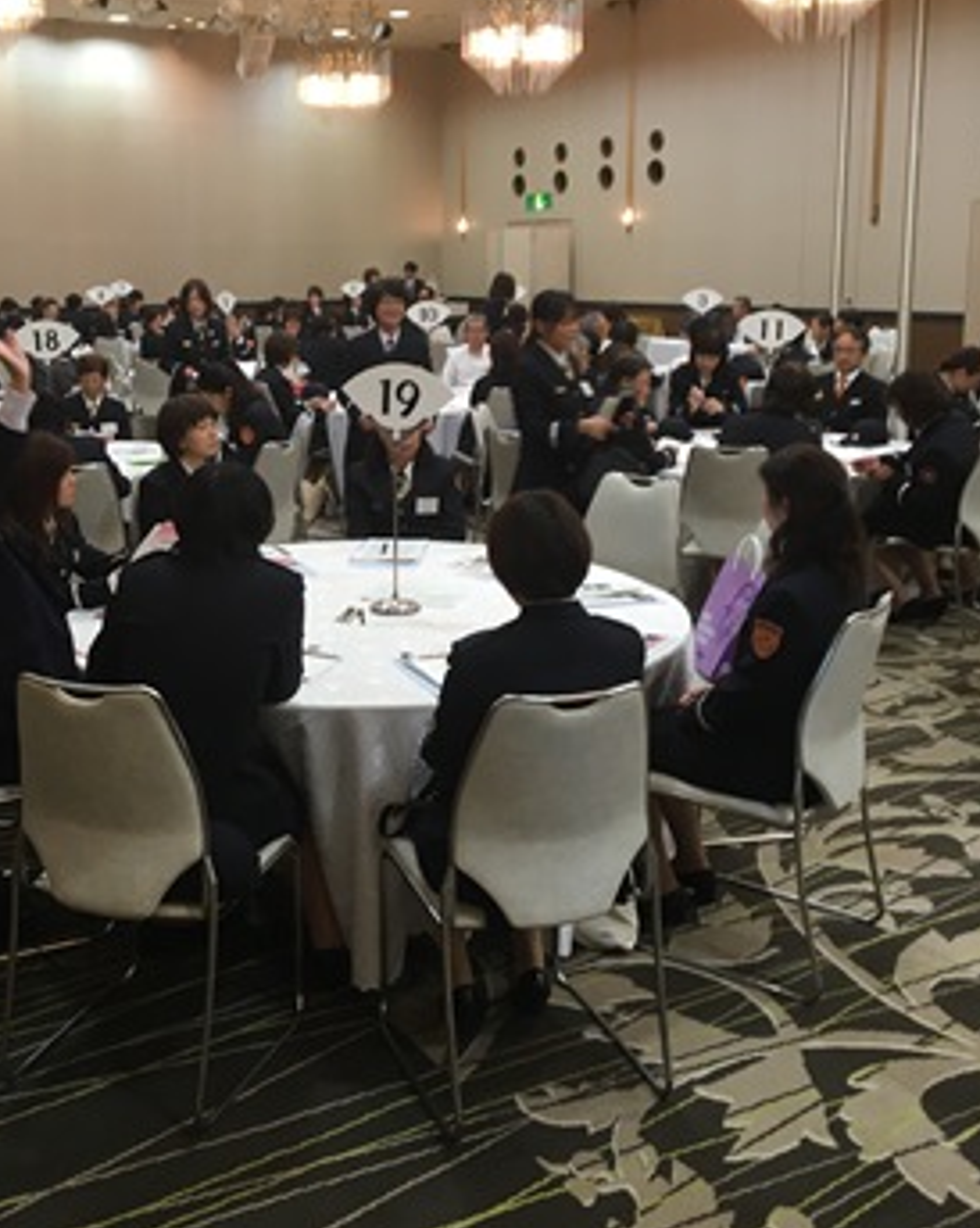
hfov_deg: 39.9
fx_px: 1343
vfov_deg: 48.8
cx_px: 390
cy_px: 490
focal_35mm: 37
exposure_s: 1/30
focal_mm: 4.15
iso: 64
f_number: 2.2
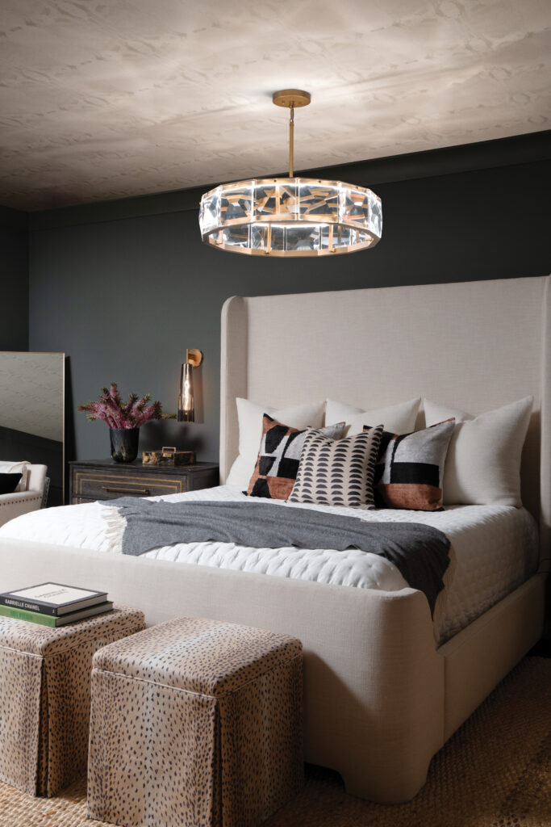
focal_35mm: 35
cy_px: 414
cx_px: 276
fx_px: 803
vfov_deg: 54.4
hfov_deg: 37.9
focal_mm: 35
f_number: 10
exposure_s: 1
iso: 400
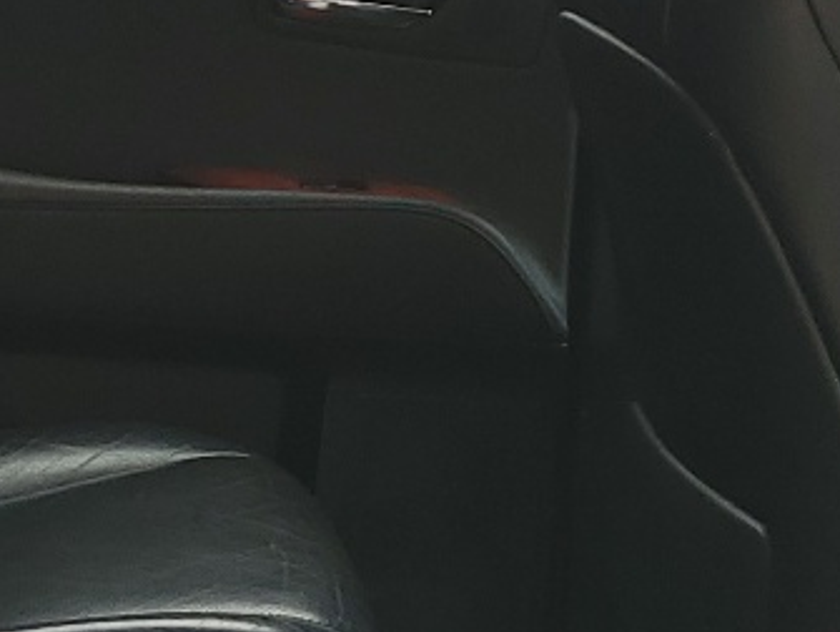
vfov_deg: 12.0
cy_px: 409
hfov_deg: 15.8
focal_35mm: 124
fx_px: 3012
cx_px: 236
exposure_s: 1/161
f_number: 1.5
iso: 50
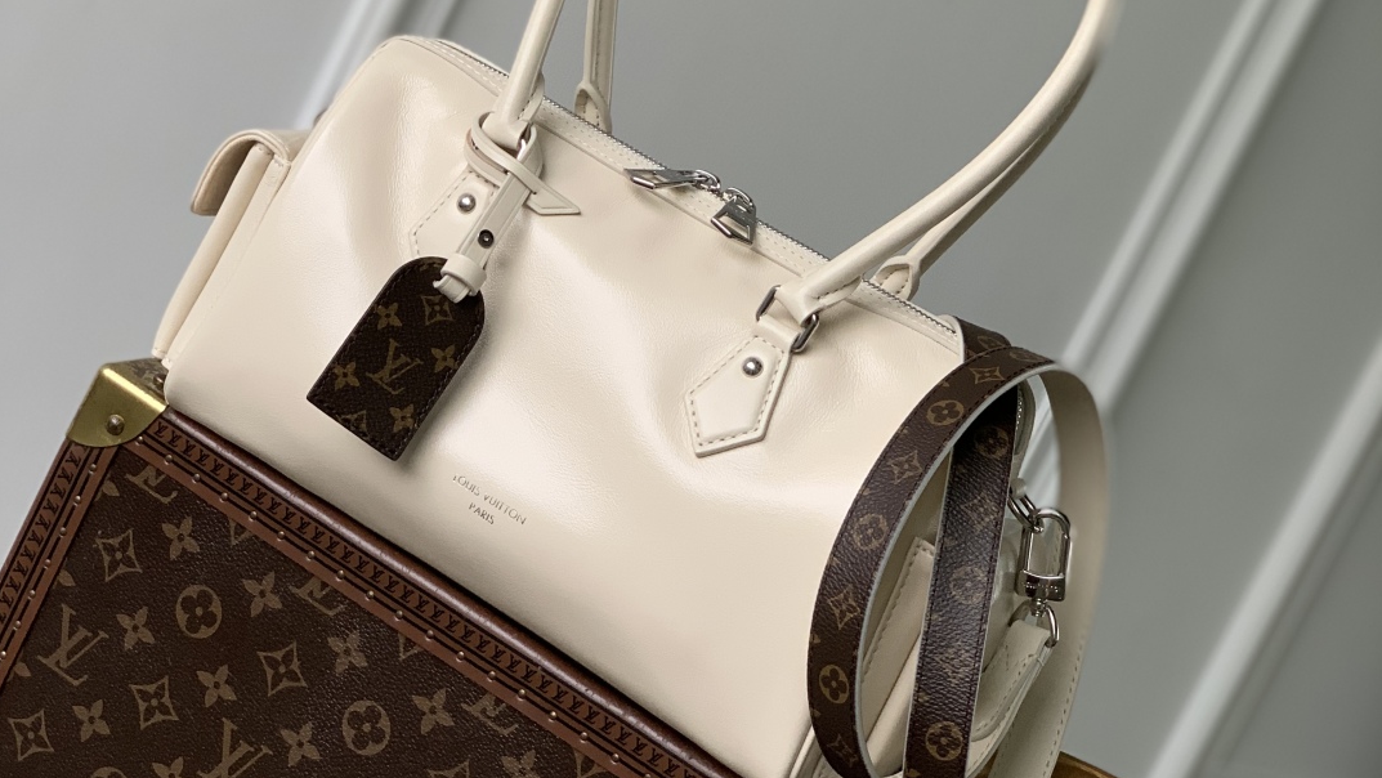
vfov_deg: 15.7
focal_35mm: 76
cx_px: 690
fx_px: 2786
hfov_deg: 27.9
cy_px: 61
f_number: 2.4
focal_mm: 6
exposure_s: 1/122
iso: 80
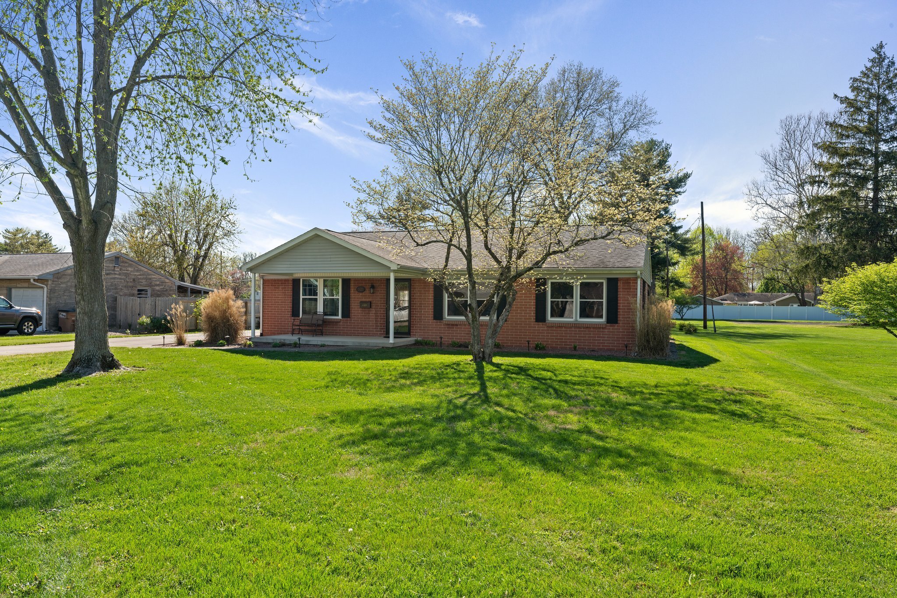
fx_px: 603
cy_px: 299
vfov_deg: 52.8
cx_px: 448
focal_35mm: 24
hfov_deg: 73.3
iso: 100
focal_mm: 24.2
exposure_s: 1/60
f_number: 8
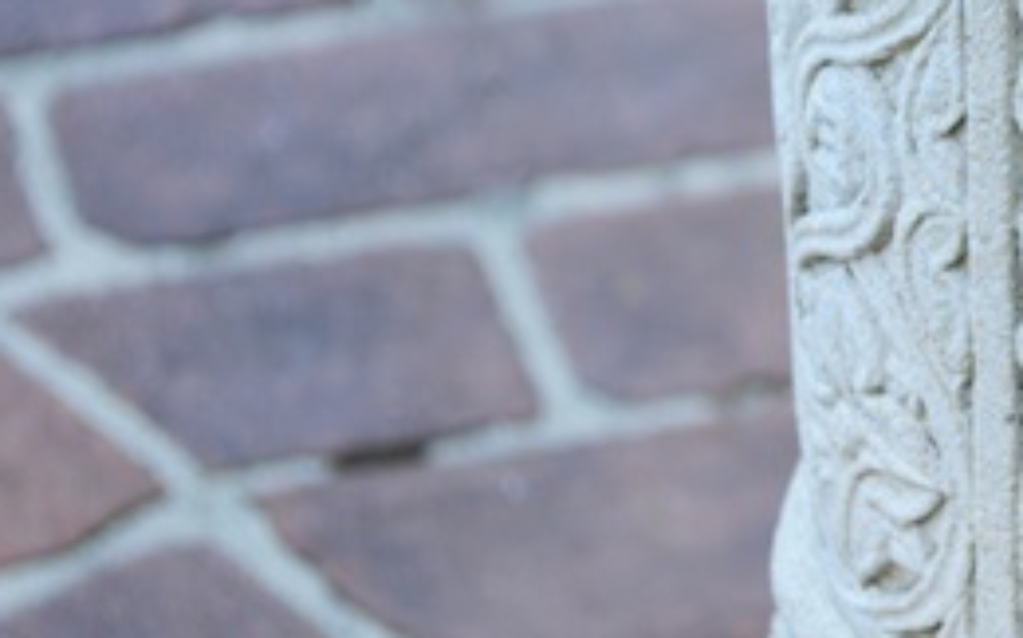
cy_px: 35
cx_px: 1094
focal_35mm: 194
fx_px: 5409
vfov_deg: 6.7
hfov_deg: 10.7
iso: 400
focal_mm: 55
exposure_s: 1/100
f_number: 5.6
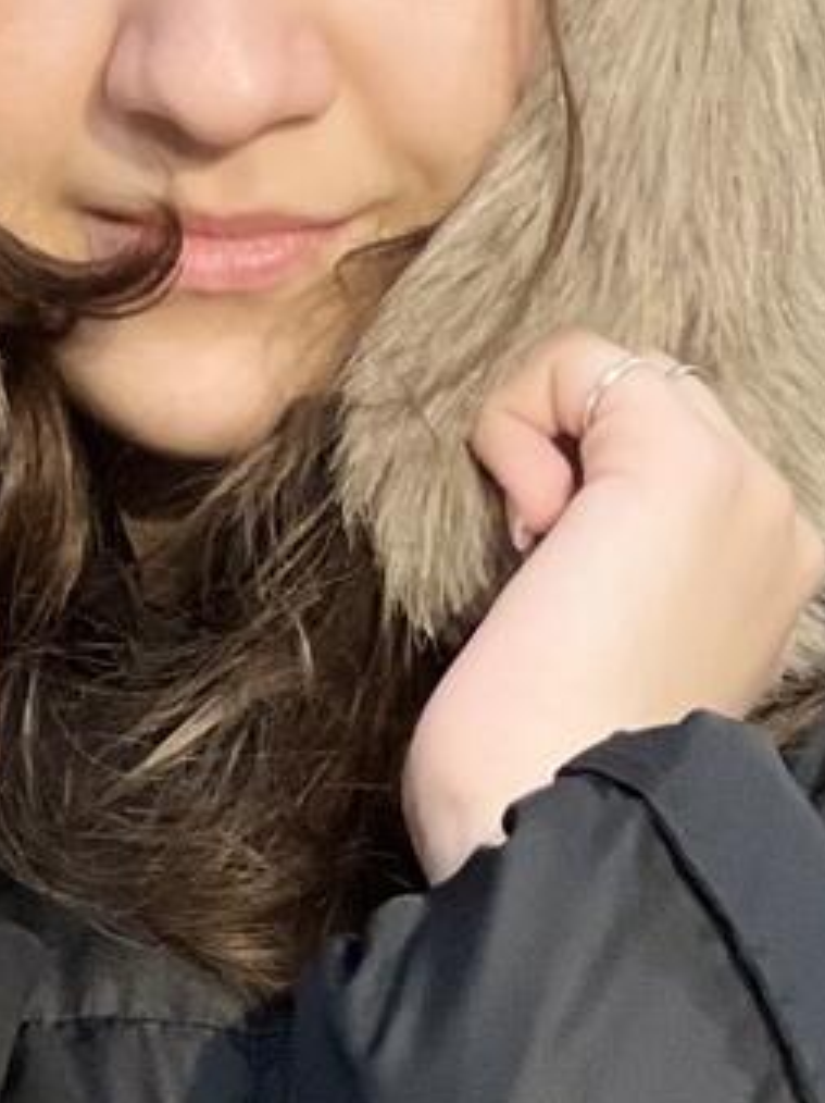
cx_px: 287
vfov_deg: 6.5
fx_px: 9672
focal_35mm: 304
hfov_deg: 4.9
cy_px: -77
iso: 125
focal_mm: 9
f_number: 2.8
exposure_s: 1/33
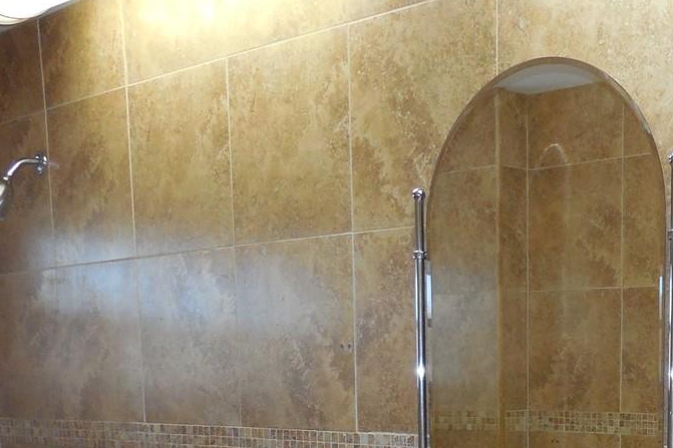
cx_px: 589
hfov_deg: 31.1
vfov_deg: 20.2
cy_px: 572
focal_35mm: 62
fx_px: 1159
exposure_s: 1/25
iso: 200
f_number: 3.1
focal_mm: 4.5
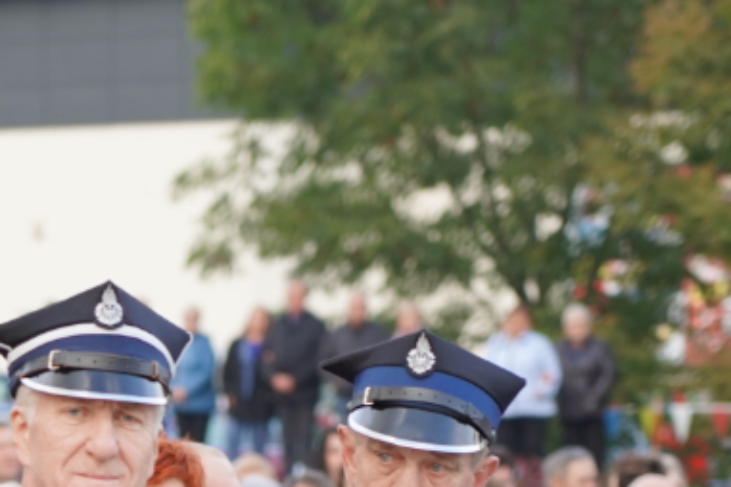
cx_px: -44
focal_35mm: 358
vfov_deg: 3.8
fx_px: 7269
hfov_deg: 5.7
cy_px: 749
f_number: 4
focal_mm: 105
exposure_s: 1/160
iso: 250
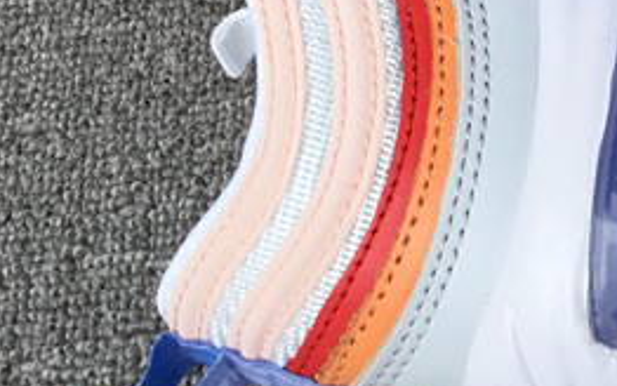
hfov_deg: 16.9
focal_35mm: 113
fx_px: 1901
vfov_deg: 11.1
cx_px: 890
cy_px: -215
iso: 25
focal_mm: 3.3
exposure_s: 1/248
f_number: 2.4
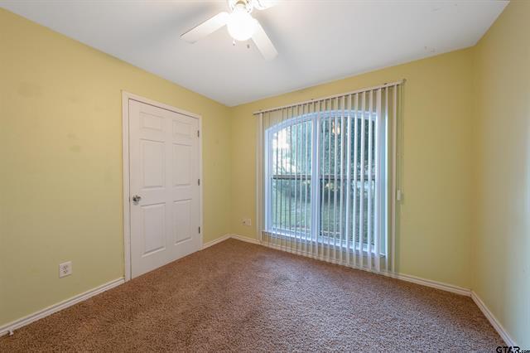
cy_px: 176
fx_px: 191
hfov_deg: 108.4
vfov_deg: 85.4
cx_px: 265
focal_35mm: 13
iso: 800
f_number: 8
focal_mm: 13
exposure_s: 1/6
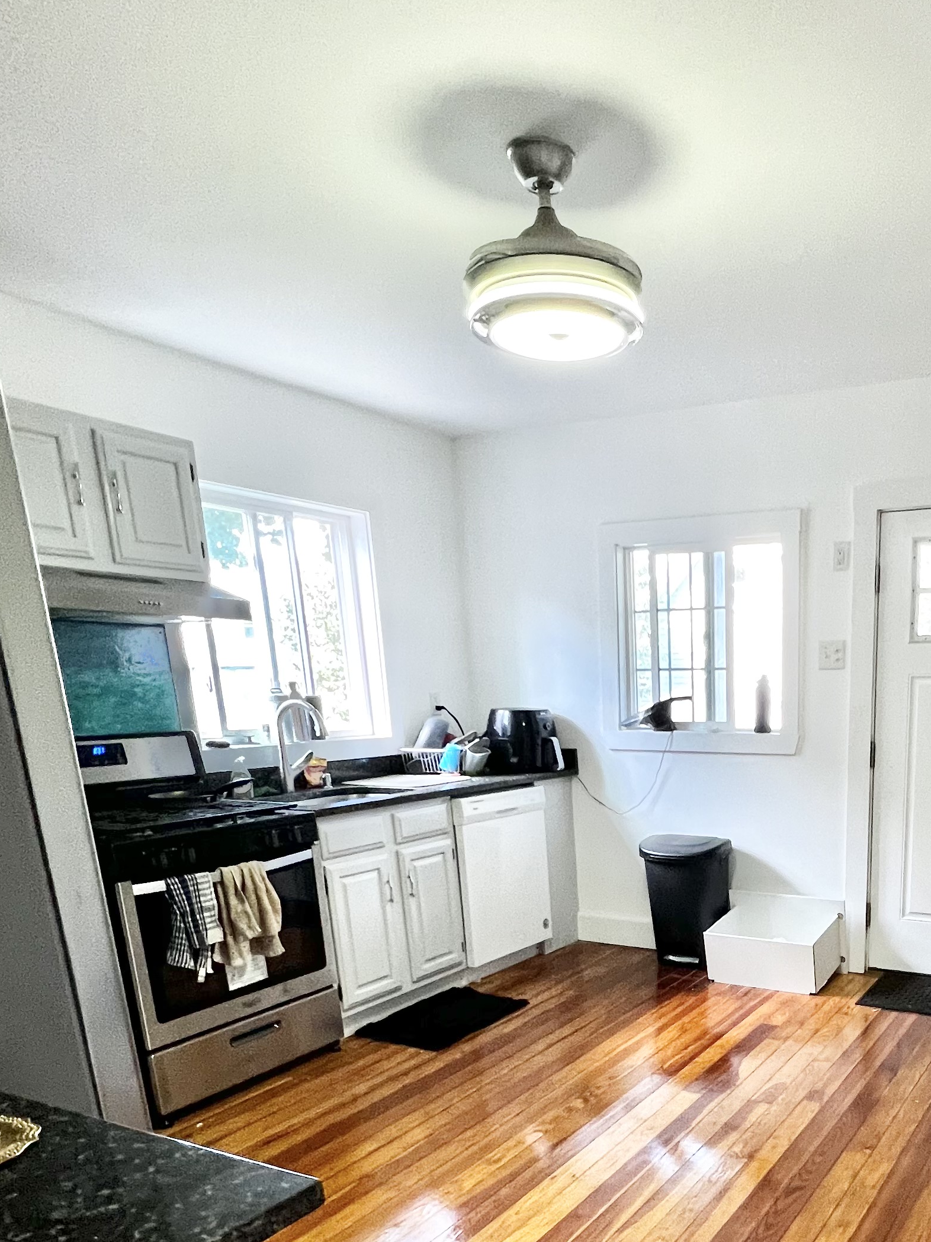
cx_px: 746
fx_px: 897
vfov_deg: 64.6
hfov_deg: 51.4
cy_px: 952
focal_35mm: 25
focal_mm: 1.57
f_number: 1.8
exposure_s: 1/60
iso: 200
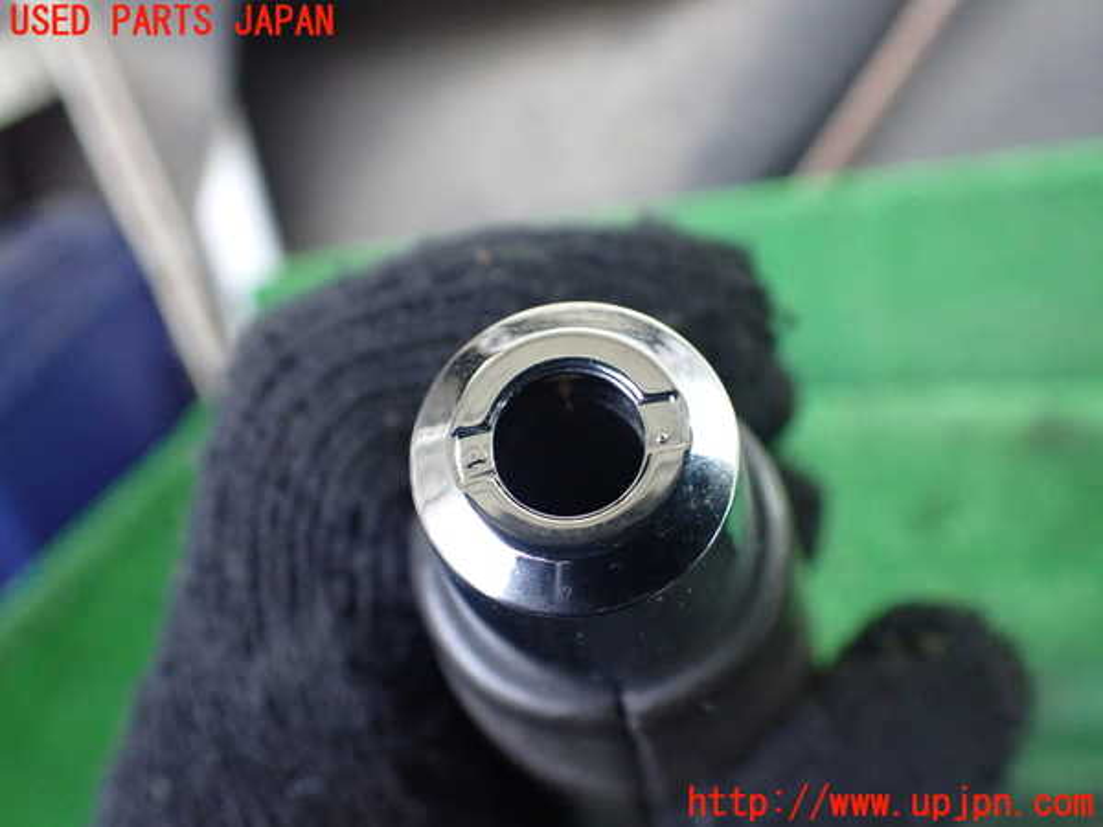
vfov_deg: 46.8
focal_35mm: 30
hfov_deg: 60.0
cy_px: 414
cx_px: 552
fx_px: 956
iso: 800
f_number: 2.3
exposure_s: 1/40
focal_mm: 5.4
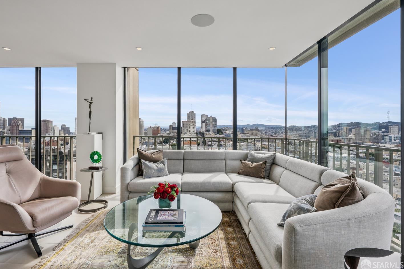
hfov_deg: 93.2
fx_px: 191
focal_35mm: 17
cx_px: 191
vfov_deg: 70.4
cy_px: 128
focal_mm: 16
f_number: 8
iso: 640
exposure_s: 1/1250
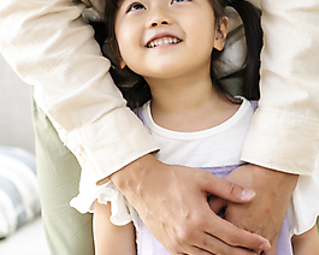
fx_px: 831
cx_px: 160
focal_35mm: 88
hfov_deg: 21.7
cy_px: 61
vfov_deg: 17.4
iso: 250
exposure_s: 1/125
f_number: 2.8
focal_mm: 62
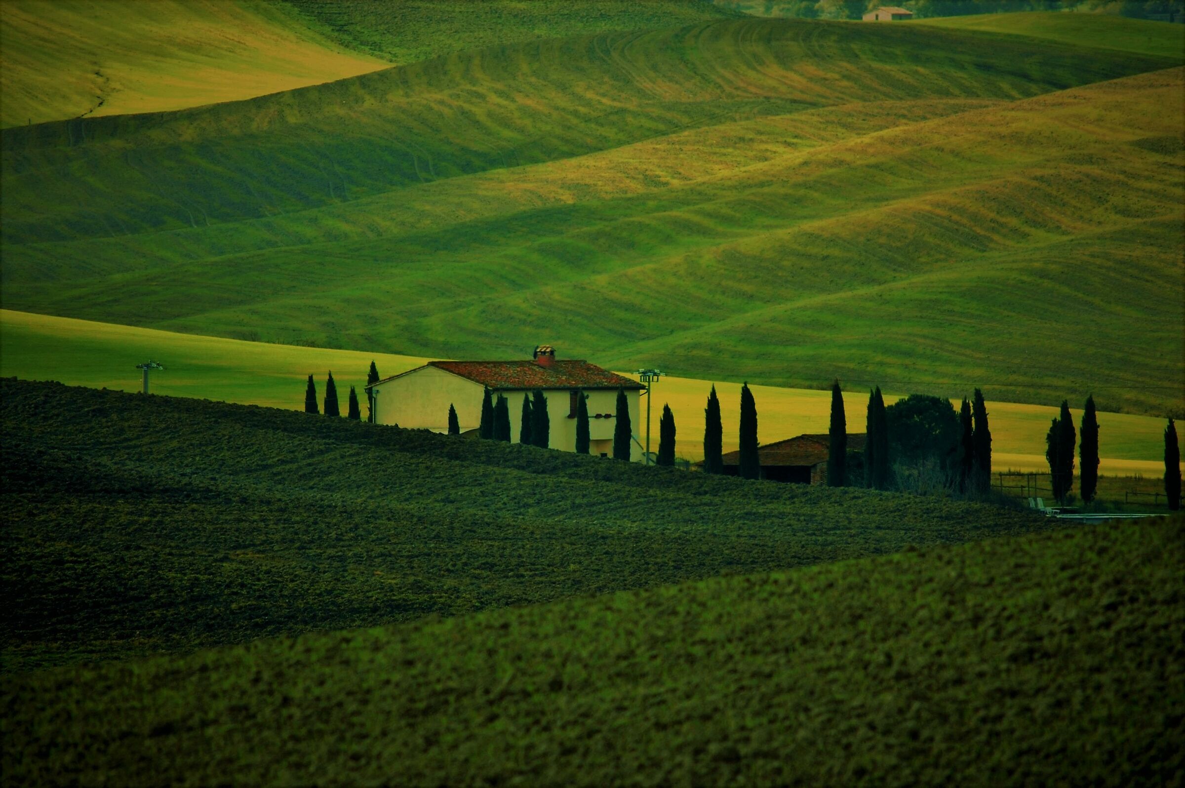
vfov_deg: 3.0
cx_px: 592
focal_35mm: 450
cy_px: 394
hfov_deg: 4.6
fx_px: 14800
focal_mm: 300
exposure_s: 1/640
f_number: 5.6
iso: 400
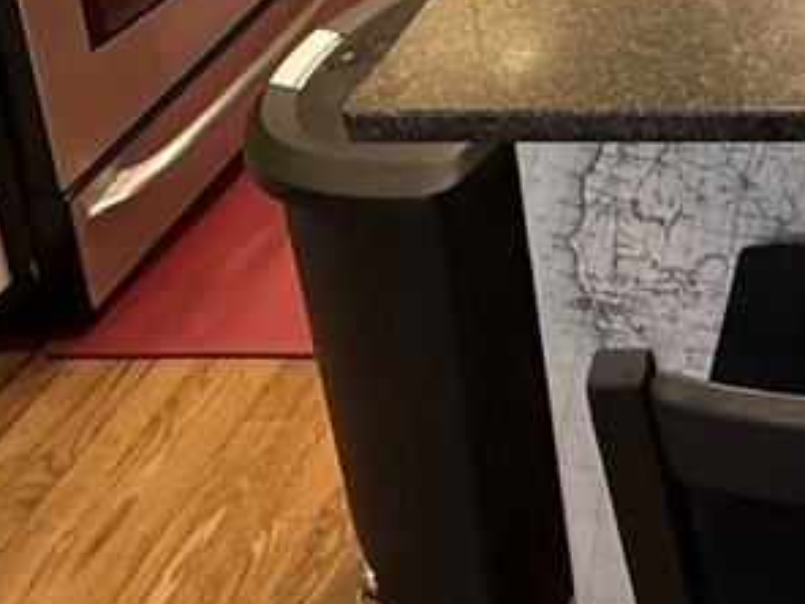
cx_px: 1140
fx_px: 1581
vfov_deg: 18.3
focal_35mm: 68
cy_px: -395
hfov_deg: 23.8
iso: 320
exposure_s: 1/60
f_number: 2.2
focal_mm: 2.22
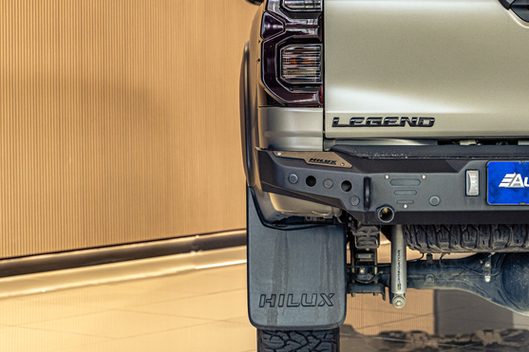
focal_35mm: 125
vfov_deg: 10.9
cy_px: 74
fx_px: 1836
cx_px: 308
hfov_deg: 16.4
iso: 500
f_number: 4.5
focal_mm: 68
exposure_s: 1/125
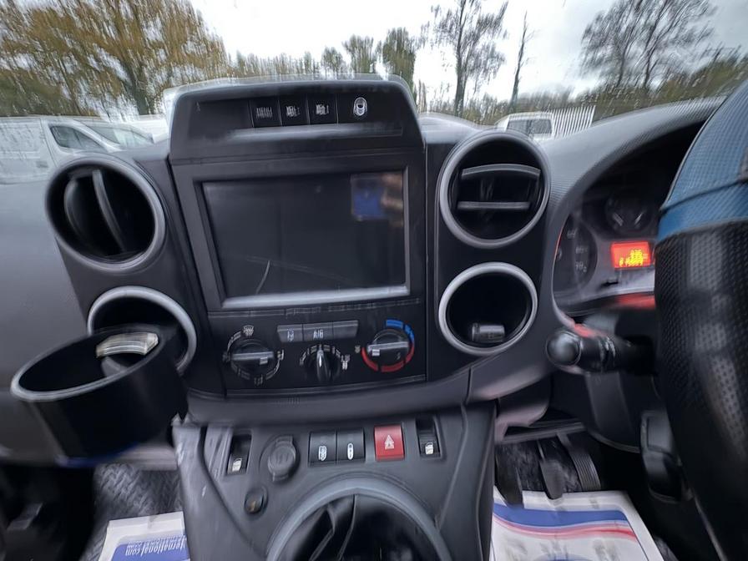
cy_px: 280
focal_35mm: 14
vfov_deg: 85.7
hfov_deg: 102.1
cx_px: 374
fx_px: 303
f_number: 2.2
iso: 400
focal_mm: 2.22
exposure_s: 1/8
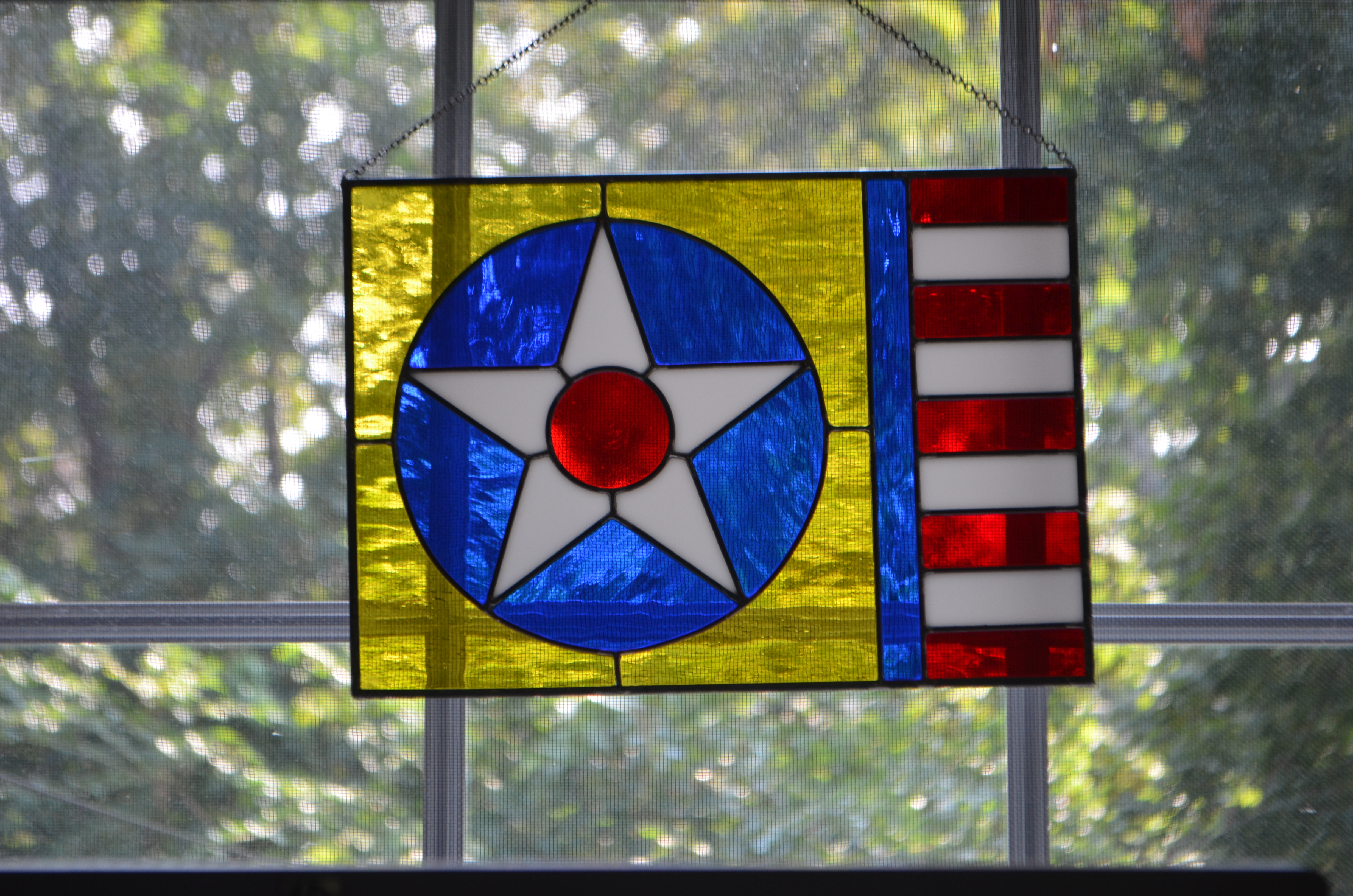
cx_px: 676
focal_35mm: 82
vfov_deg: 16.5
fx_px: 3094
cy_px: 448
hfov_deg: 24.7
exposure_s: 1/80
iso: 400
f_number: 5.6
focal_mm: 55
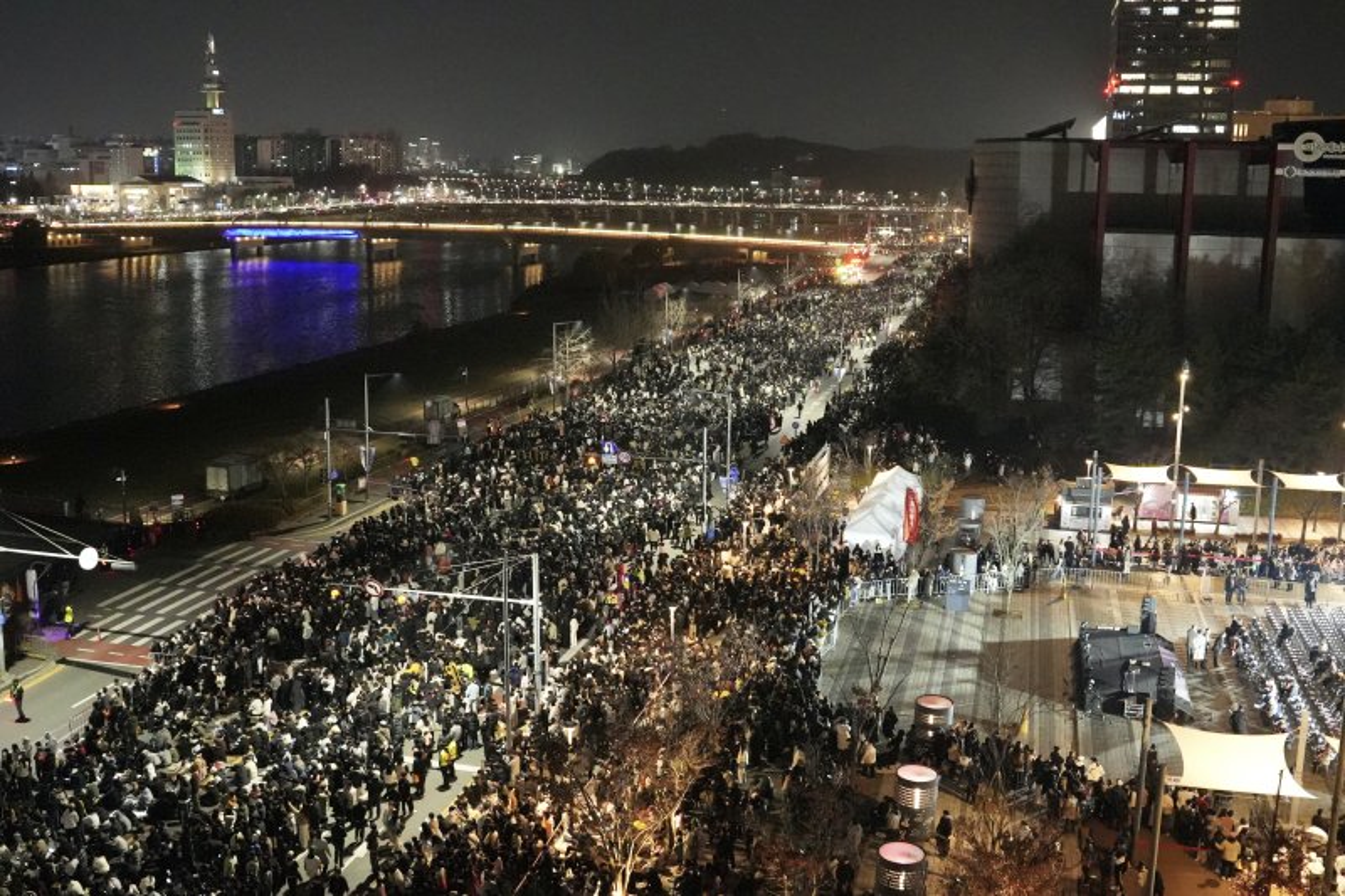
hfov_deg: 53.1
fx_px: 1345
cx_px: 672
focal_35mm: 36
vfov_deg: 36.9
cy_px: 448
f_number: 2.8
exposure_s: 1/114
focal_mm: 24
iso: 12800
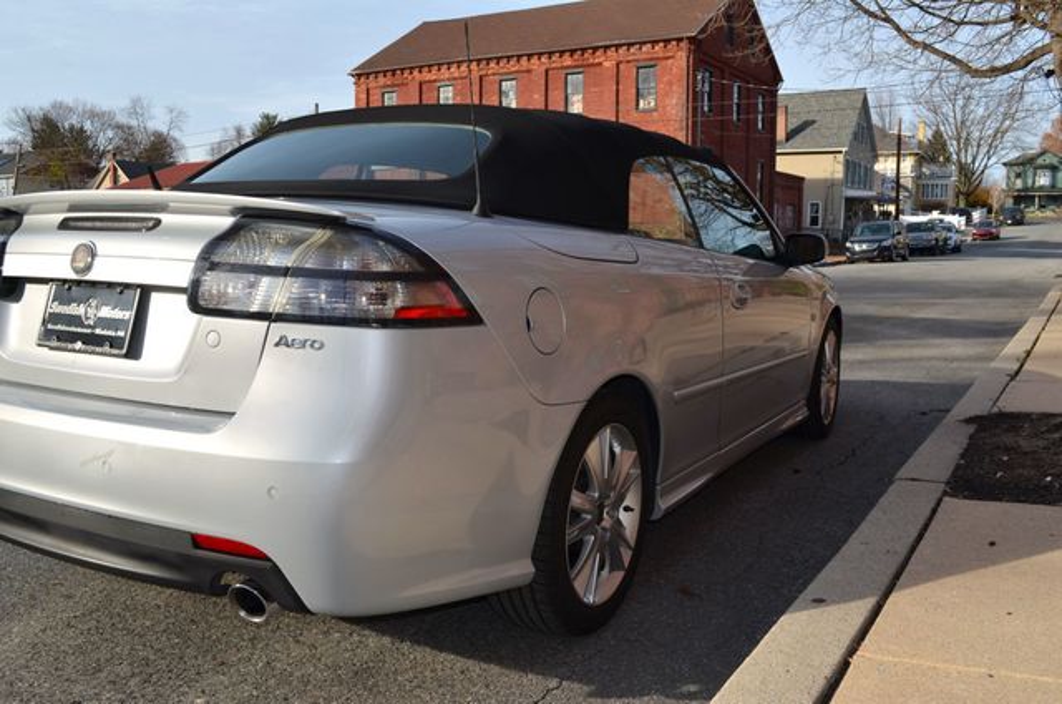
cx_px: 531
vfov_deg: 39.8
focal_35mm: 33
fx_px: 972
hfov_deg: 57.3
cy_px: 352
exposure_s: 1/200
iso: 100
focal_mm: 22
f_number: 8
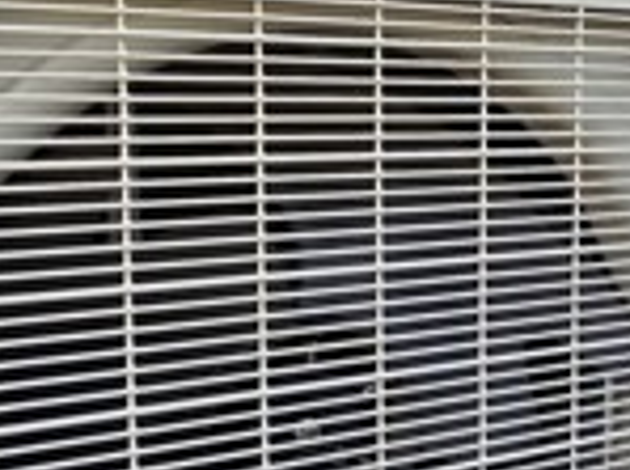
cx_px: 452
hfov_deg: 33.9
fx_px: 1017
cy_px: 241
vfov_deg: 26.0
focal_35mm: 56
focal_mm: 2.2
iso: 100
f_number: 1.9
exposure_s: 1/359
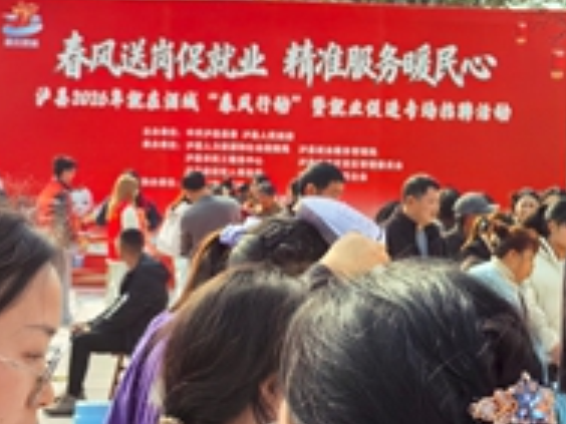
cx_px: 548
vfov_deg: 13.6
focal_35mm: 109
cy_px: 207
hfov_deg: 17.7
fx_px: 1782
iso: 50
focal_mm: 5.52
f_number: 1.9
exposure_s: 1/1770
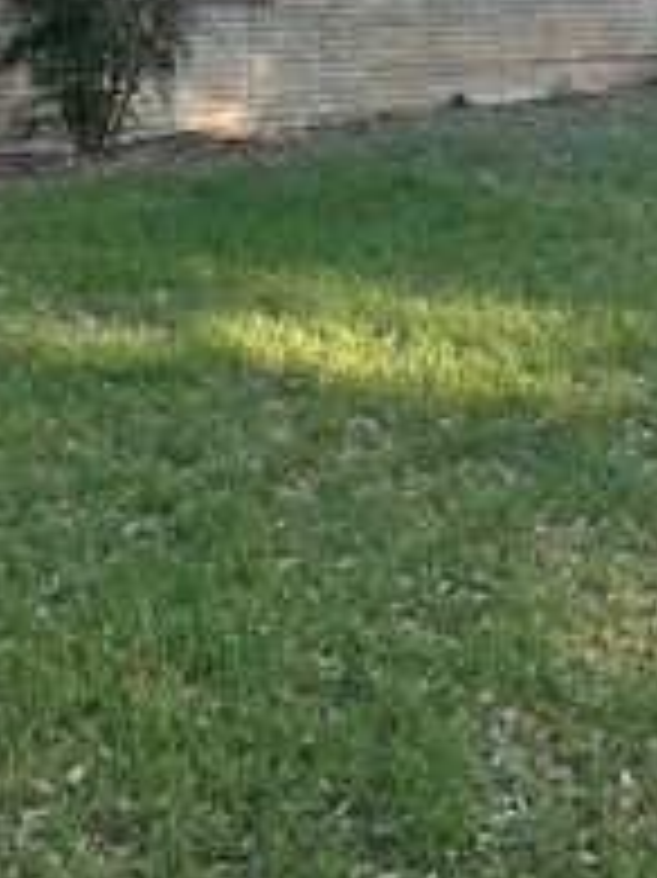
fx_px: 2077
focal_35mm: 82
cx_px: 580
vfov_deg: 22.8
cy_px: -25
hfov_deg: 17.7
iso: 80
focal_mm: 6.86
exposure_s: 1/676
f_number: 1.78
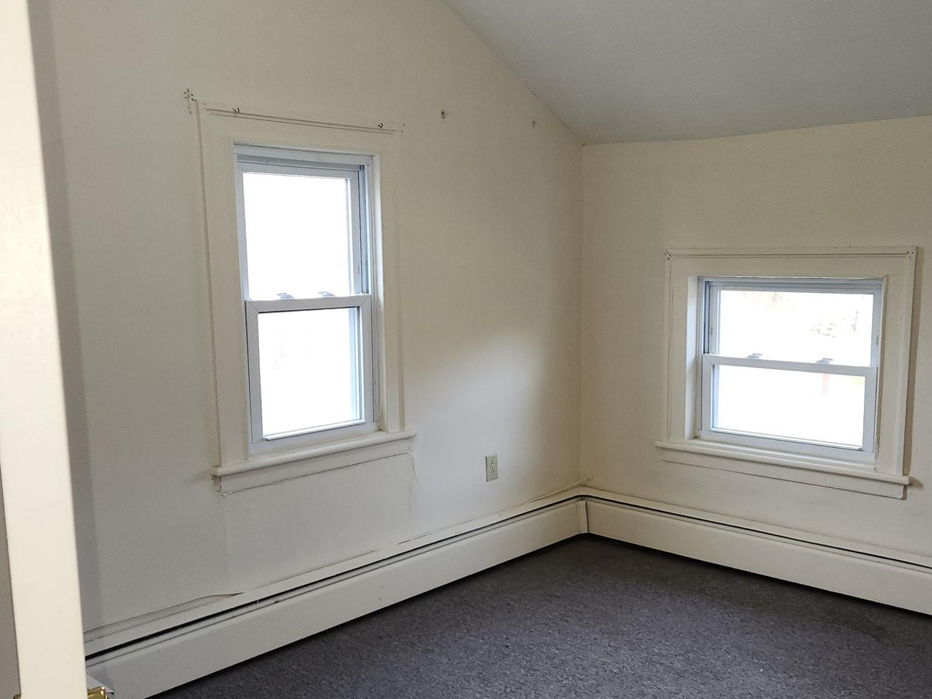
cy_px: 406
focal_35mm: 37
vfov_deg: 38.6
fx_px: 996
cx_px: 542
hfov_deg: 49.9
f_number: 1.8
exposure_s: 1/60
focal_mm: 5.4
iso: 80
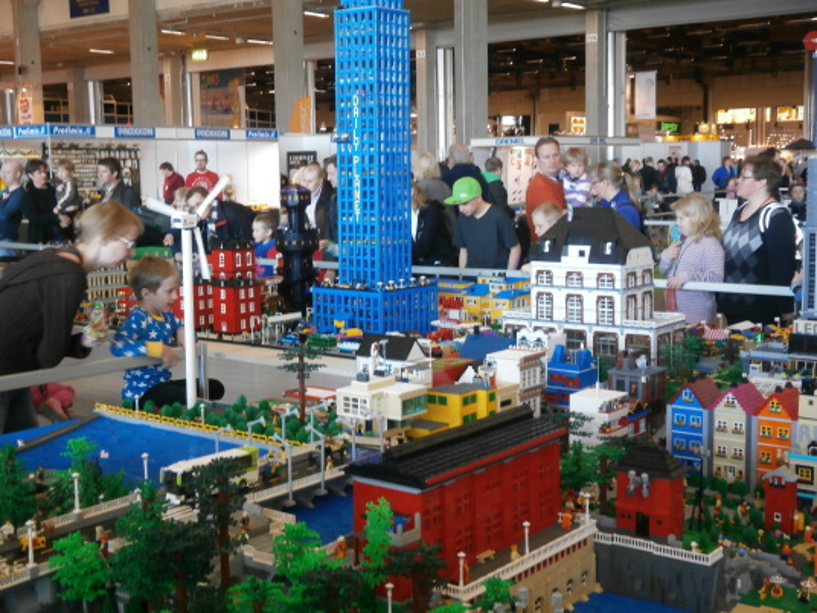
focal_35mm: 47
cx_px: 408
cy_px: 306
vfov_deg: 30.9
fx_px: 1109
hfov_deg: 40.4
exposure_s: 1/25
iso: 200
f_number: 3.4
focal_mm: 8.3
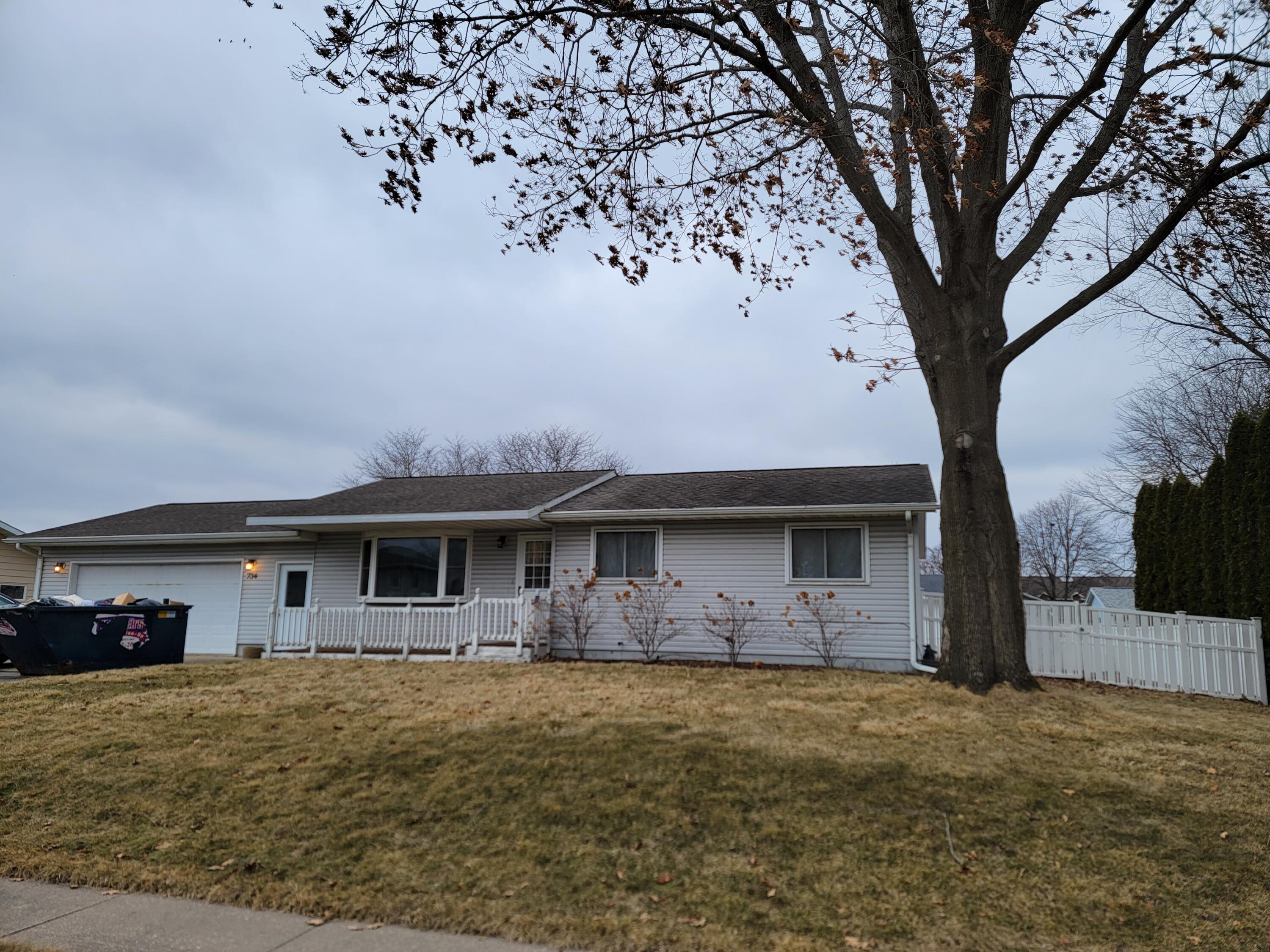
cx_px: 635
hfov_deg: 71.6
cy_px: 476
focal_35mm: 24
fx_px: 881
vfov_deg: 56.8
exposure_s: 1/135
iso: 16
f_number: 1.8
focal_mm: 6.7
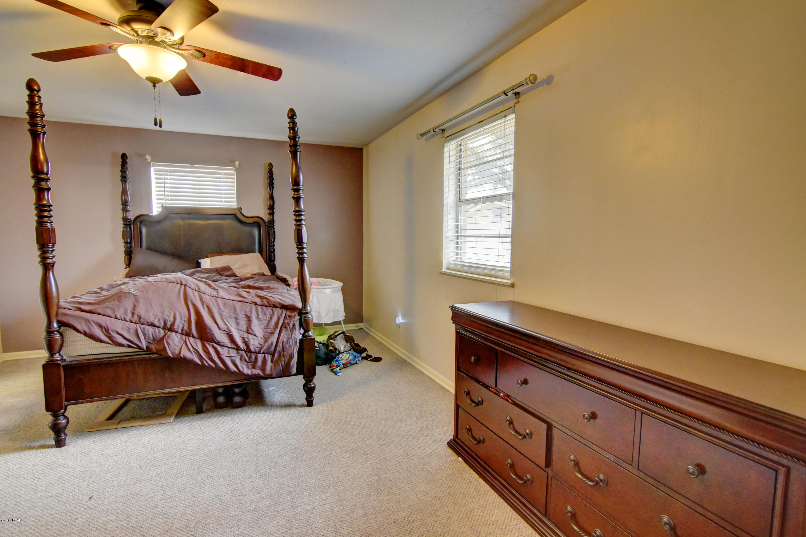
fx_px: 369
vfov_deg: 72.1
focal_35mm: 16
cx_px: 403
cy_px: 268
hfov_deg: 95.0
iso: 2200
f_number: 8
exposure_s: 1/15
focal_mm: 11
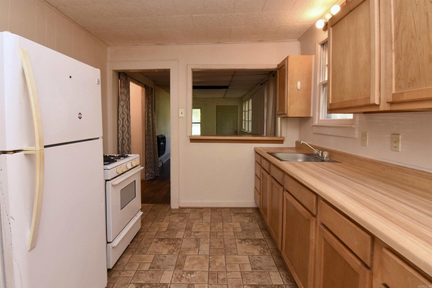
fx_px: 180
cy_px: 144
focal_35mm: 15
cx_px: 216
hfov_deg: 100.4
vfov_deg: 77.3
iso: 2500
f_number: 9
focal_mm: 10
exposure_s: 1/60
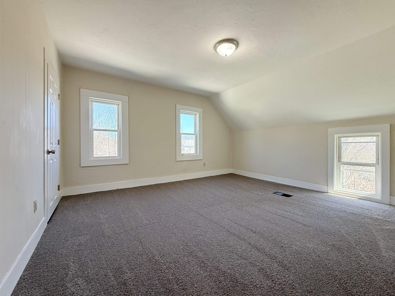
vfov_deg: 85.7
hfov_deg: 102.1
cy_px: 148
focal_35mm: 14
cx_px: 198
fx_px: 160
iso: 200
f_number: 2.2
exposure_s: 1/120
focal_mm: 2.22
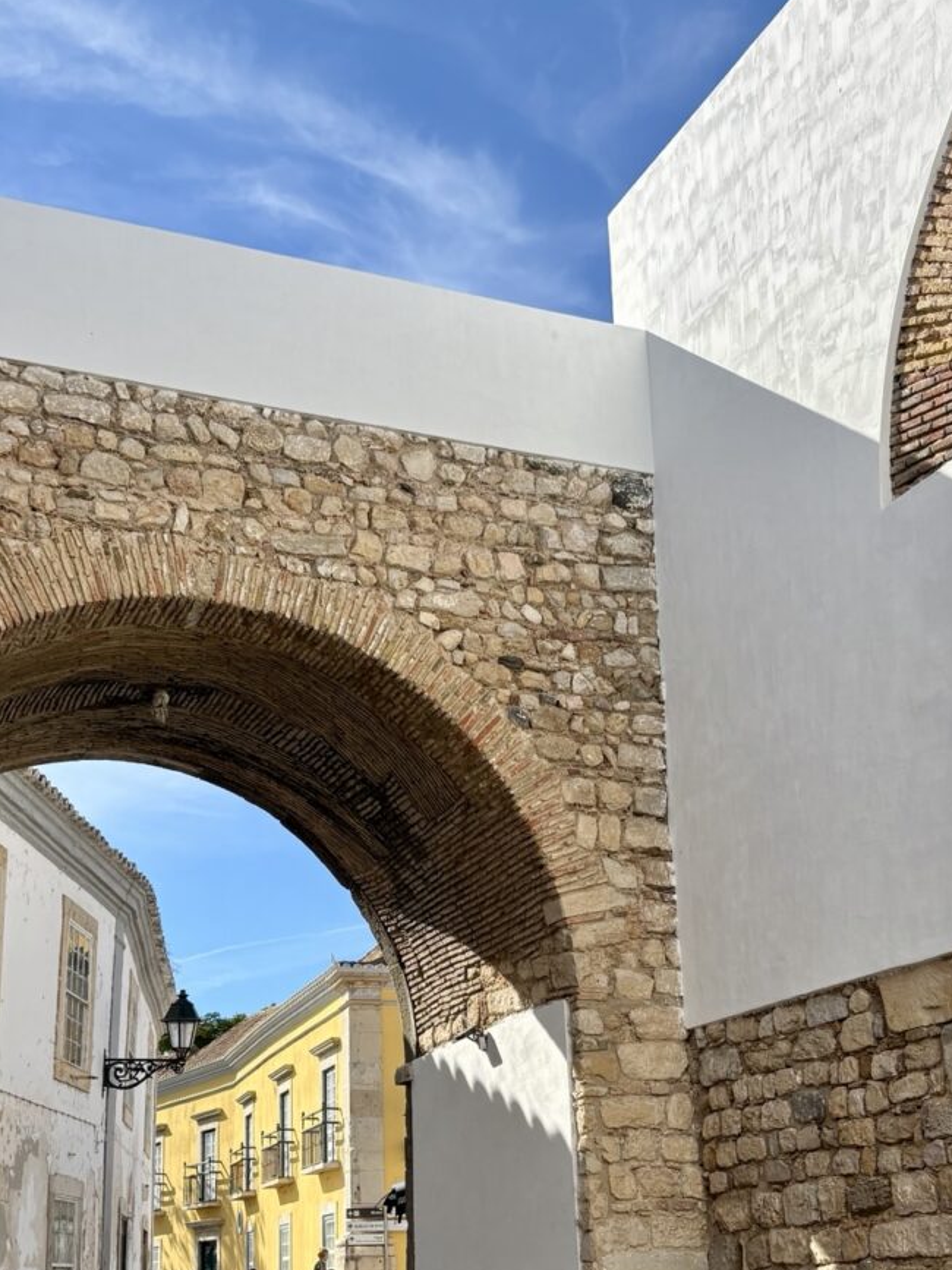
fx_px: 1761
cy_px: 812
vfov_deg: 39.3
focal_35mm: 48
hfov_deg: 30.2
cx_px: 409
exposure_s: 1/3205
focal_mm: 5.96
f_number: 1.6
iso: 50
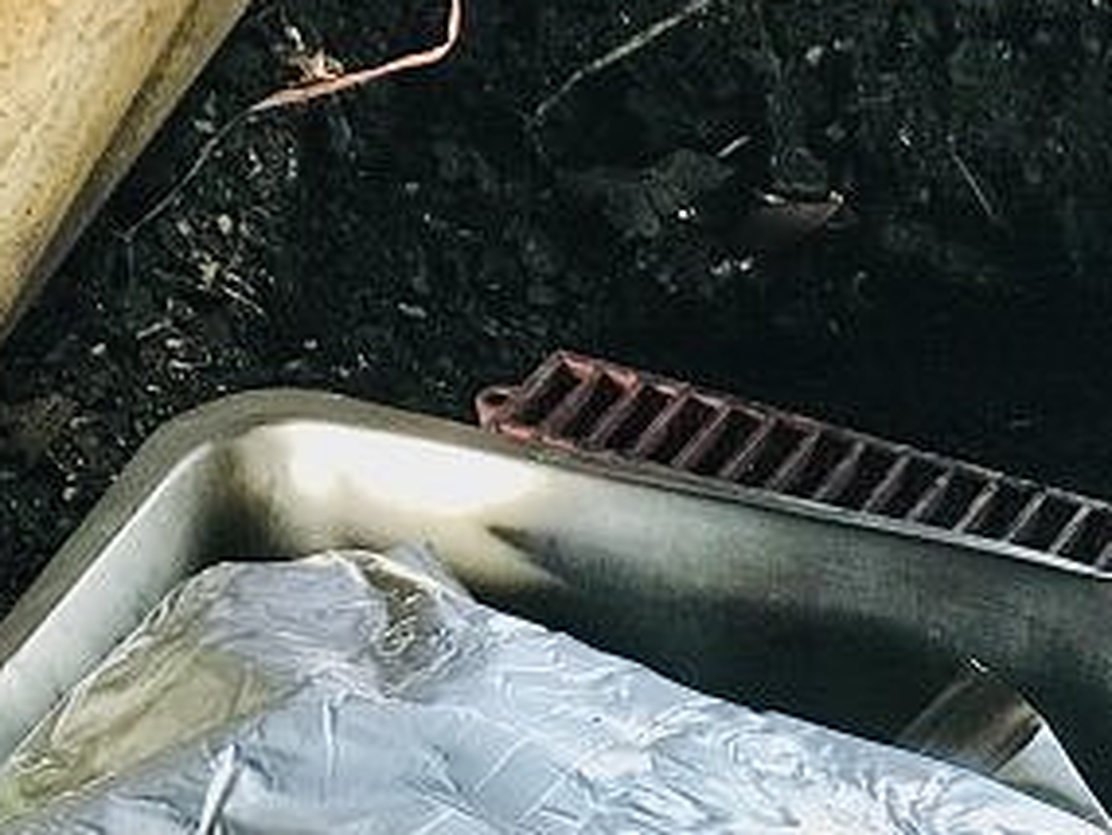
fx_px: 5142
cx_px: 827
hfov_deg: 12.3
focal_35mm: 160
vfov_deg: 9.1
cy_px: 1073
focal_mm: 6.6
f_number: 2.8
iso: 200
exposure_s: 1/94
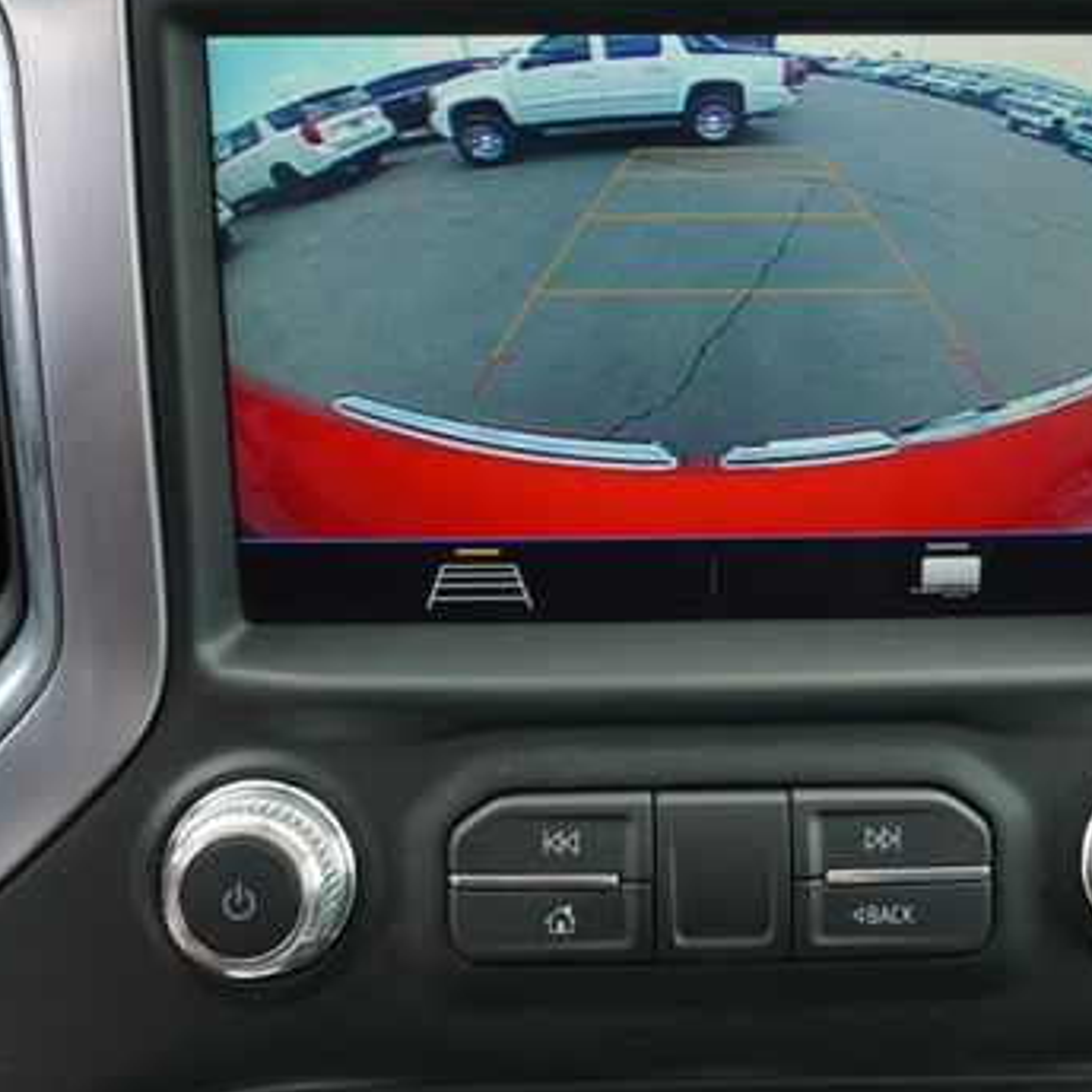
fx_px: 1356
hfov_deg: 43.7
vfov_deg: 43.6
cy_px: 435
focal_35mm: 38
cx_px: 625
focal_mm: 16
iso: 100
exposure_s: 1/80
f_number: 4.5
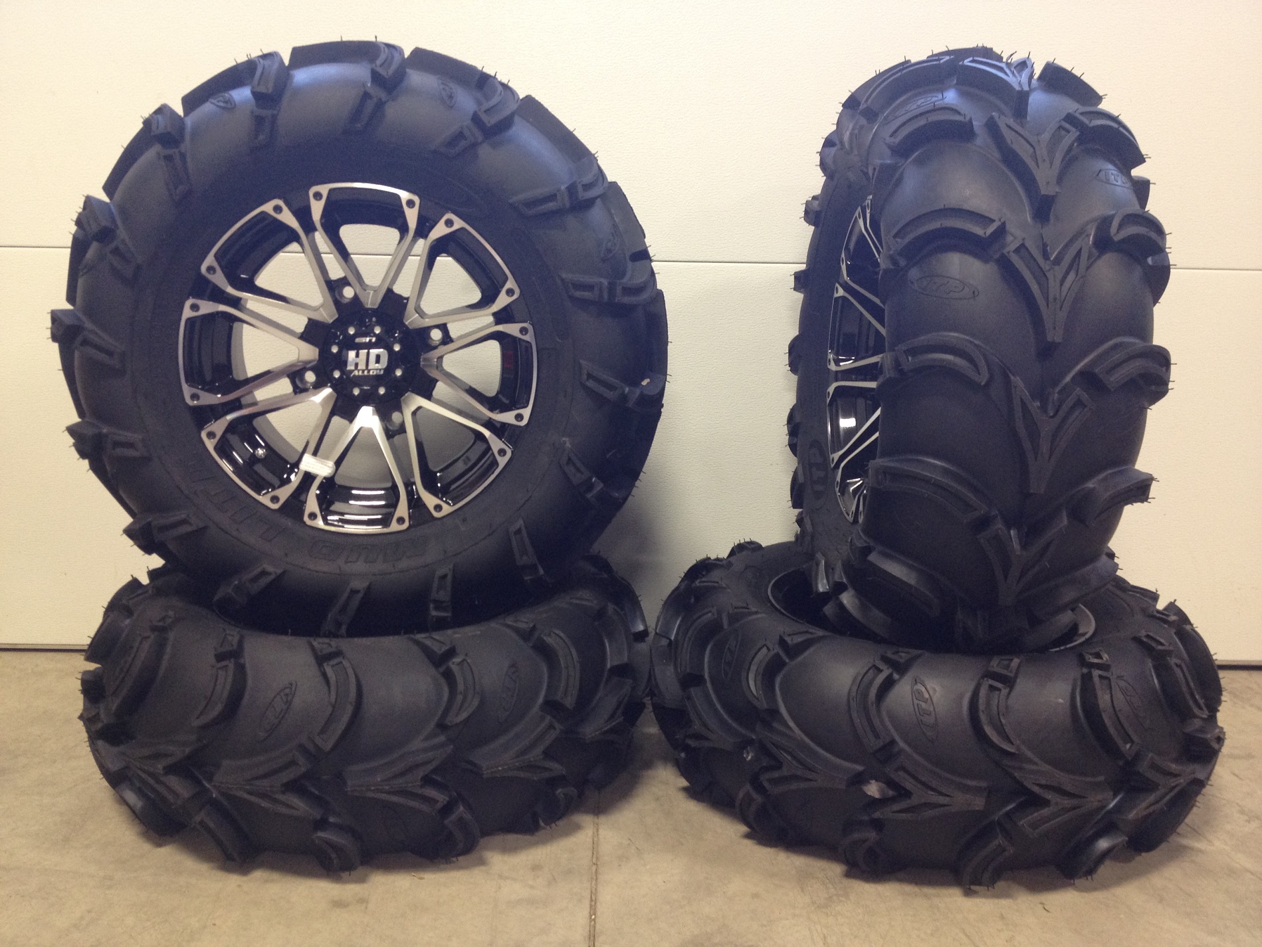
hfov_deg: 52.6
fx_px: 1276
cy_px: 474
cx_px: 631
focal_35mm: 35
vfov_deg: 40.7
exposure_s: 1/20
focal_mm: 4.28
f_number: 2.4
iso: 160
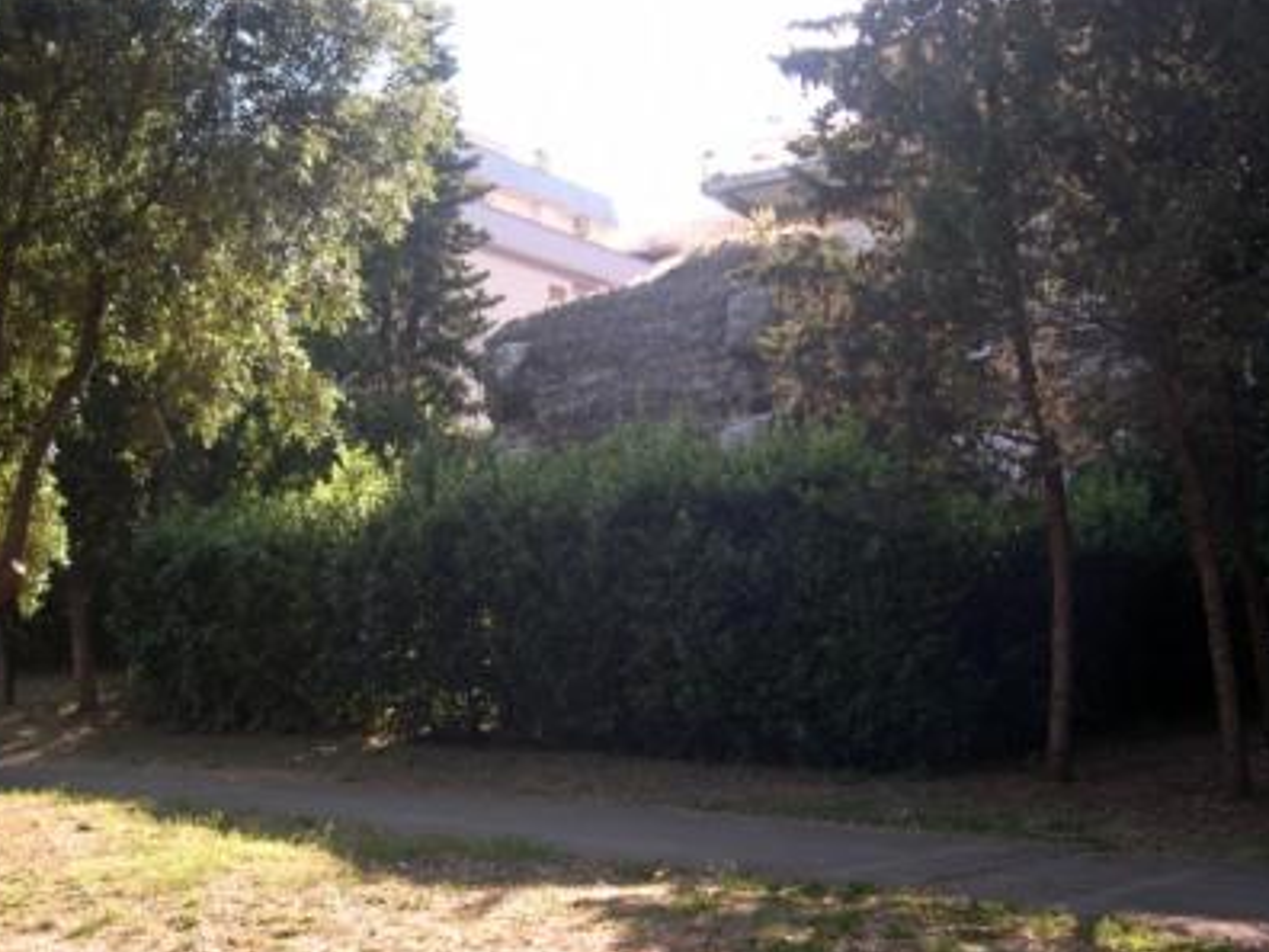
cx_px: 670
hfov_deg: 43.8
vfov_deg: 33.6
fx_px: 1576
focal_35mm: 43
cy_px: 449
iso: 100
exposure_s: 1/261
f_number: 2.8
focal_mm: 8
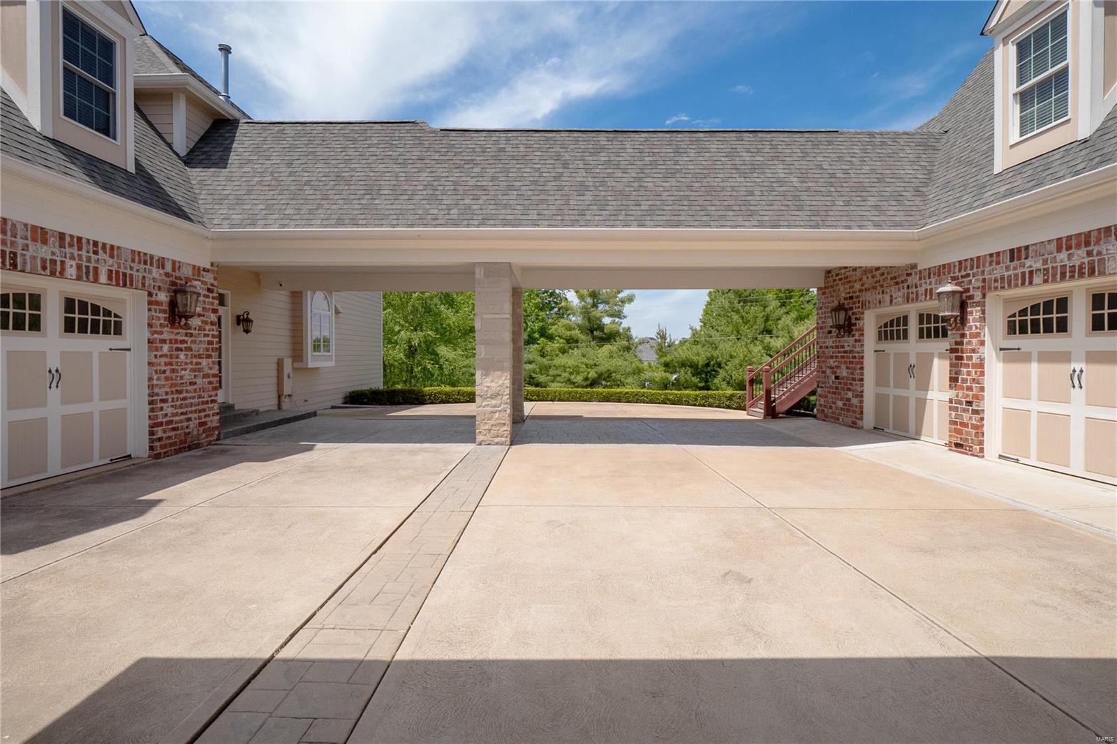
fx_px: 496
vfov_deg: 73.7
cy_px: 372
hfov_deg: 96.7
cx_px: 558
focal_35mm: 16
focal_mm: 8
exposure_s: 1/800
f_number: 8
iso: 400
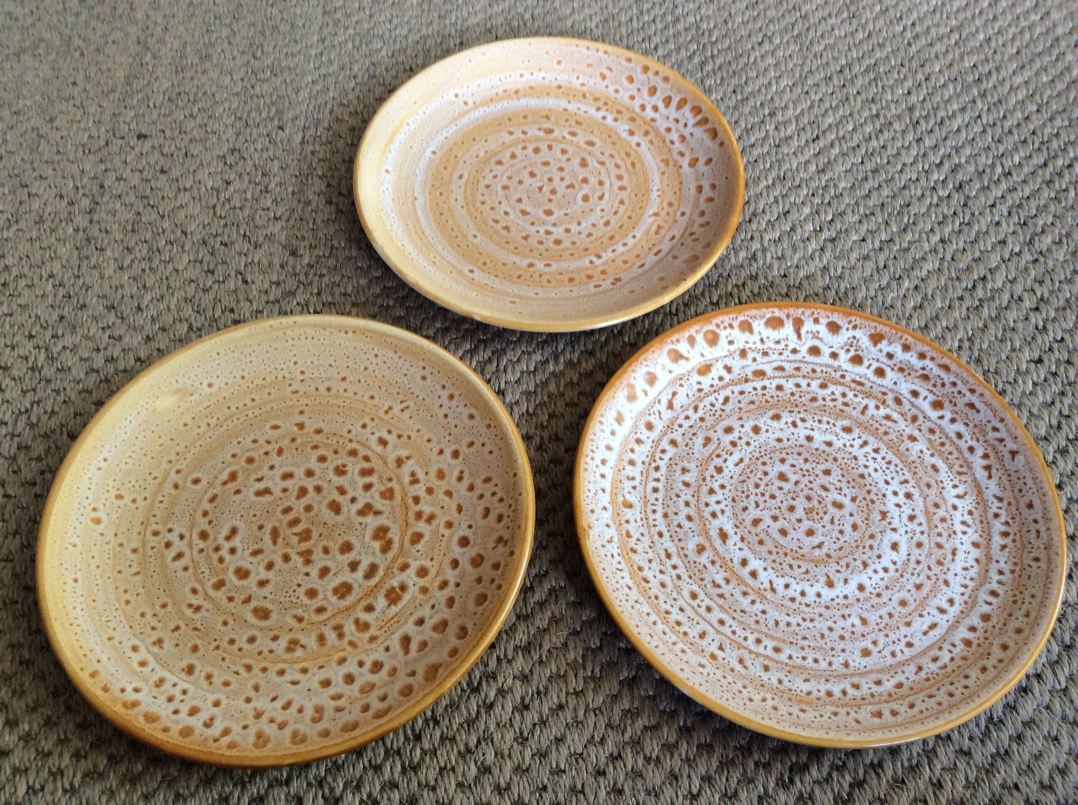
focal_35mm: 32
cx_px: 539
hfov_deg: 56.9
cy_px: 402
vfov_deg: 44.1
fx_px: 995
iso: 100
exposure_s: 1/25
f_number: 2.4
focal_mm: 3.3
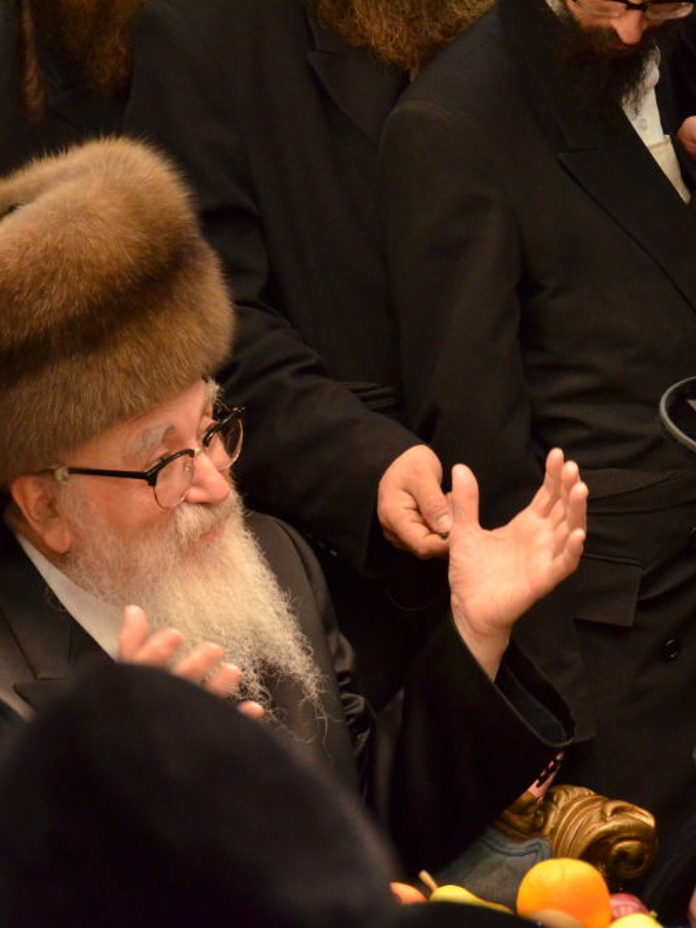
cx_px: 565
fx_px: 5572
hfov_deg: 7.1
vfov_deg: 9.5
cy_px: 464
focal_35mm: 208
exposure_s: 1/200
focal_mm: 95
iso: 1600
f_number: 5.6
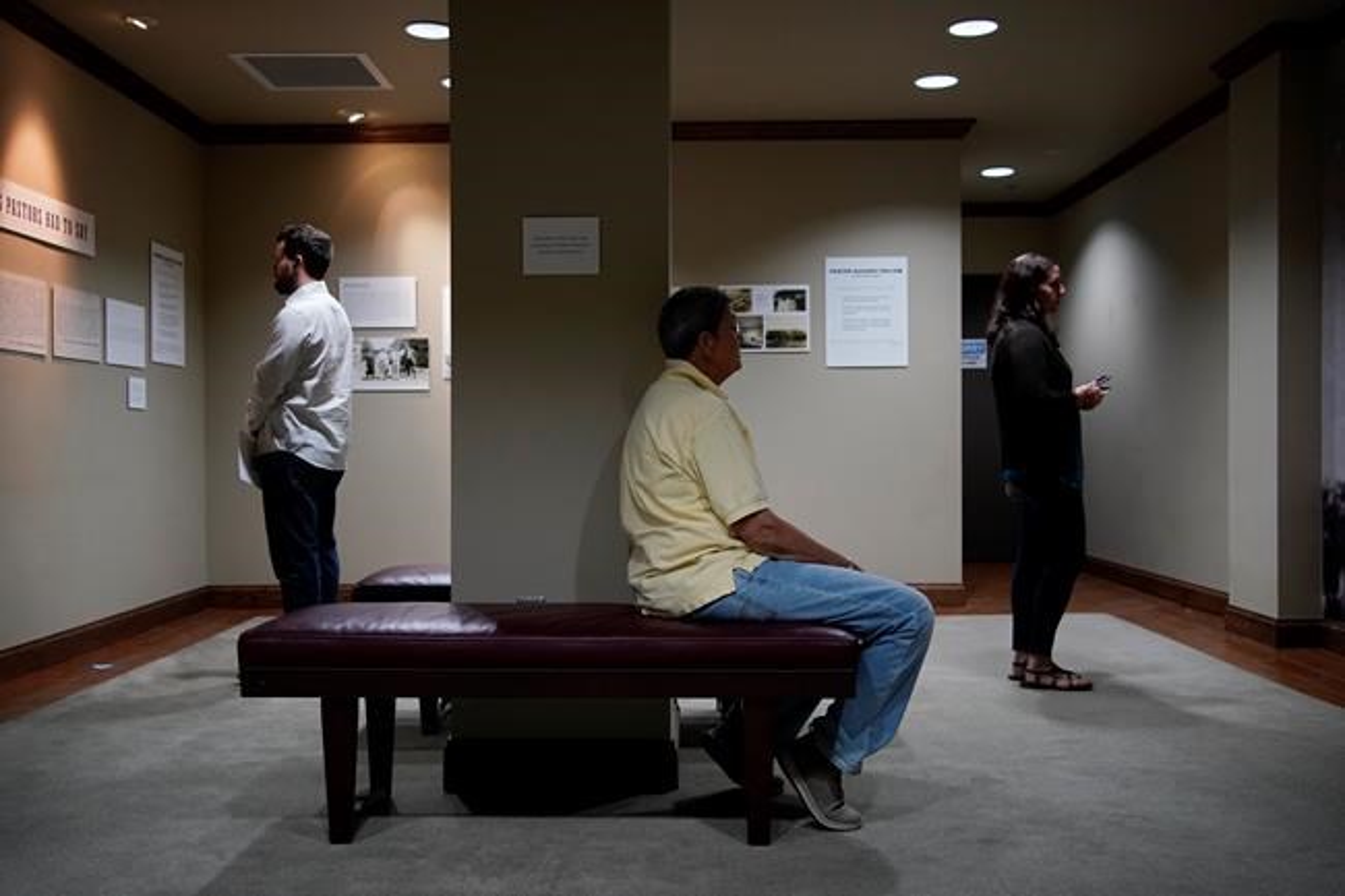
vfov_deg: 37.8
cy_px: 448
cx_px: 672
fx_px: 1307
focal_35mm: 35
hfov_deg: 54.4
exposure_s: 1/250
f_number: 4.5
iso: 3200
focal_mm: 35
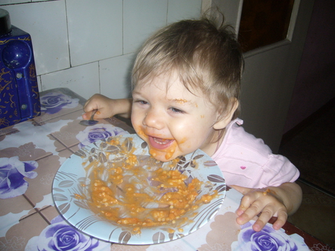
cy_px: 126
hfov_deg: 52.6
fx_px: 339
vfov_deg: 40.7
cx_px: 168
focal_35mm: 35
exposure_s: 1/30
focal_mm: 5.8
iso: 100
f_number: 2.8
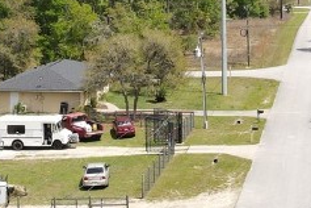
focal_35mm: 108
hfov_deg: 18.9
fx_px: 933
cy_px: -61
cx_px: 193
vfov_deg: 12.3
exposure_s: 1/500
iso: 100
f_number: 2.8
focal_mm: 4.5
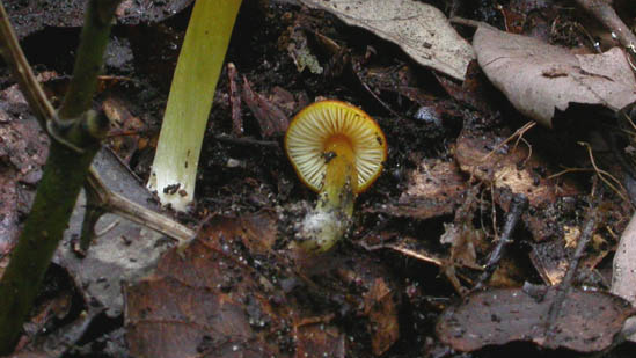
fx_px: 3694
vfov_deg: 5.5
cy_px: 50
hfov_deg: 9.8
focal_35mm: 219
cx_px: 324
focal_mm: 28.6
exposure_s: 1
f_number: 10.8
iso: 200
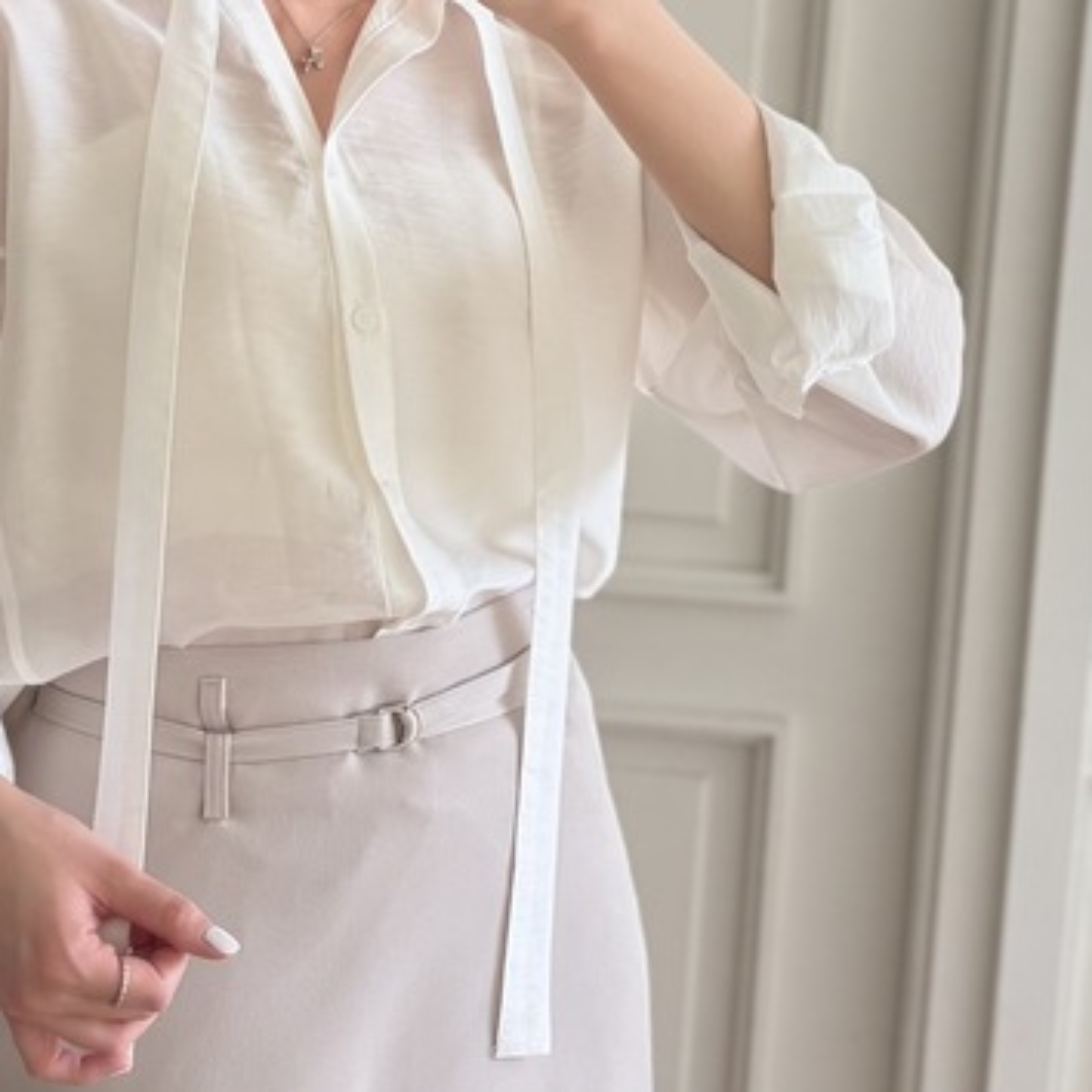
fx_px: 2320
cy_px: 407
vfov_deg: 26.4
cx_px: 413
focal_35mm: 65
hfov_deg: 26.4
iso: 100
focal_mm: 5.96
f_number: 1.6
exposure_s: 1/121
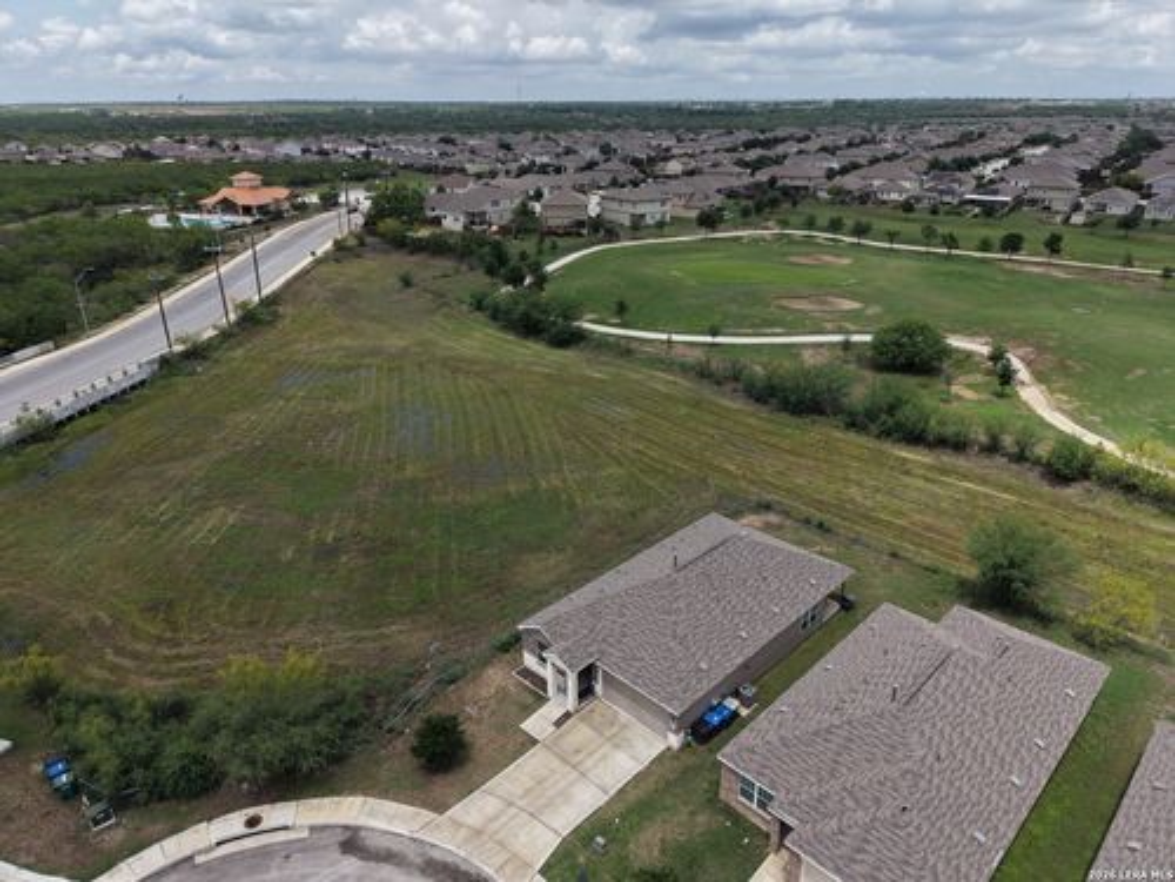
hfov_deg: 71.6
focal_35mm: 24
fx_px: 815
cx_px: 588
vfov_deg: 56.8
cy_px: 441
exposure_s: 1/5000
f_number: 1.8
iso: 200
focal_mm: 8.67
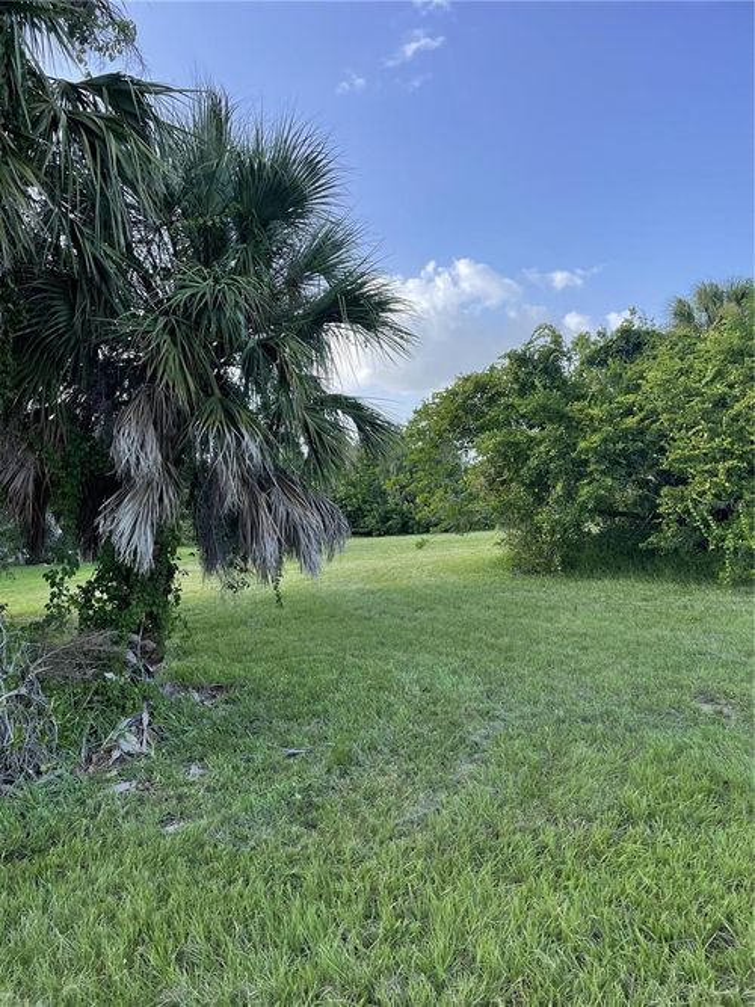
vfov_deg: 67.3
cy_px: 504
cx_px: 378
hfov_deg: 53.0
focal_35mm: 26
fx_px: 756
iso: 32
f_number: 1.6
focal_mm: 4.2
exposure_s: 1/1014
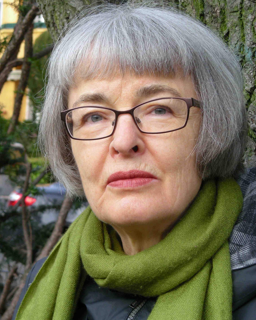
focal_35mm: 110
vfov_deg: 17.5
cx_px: 127
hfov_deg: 14.0
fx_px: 1042
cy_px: 161
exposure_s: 1/54.1
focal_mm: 17.1
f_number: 4.7
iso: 80
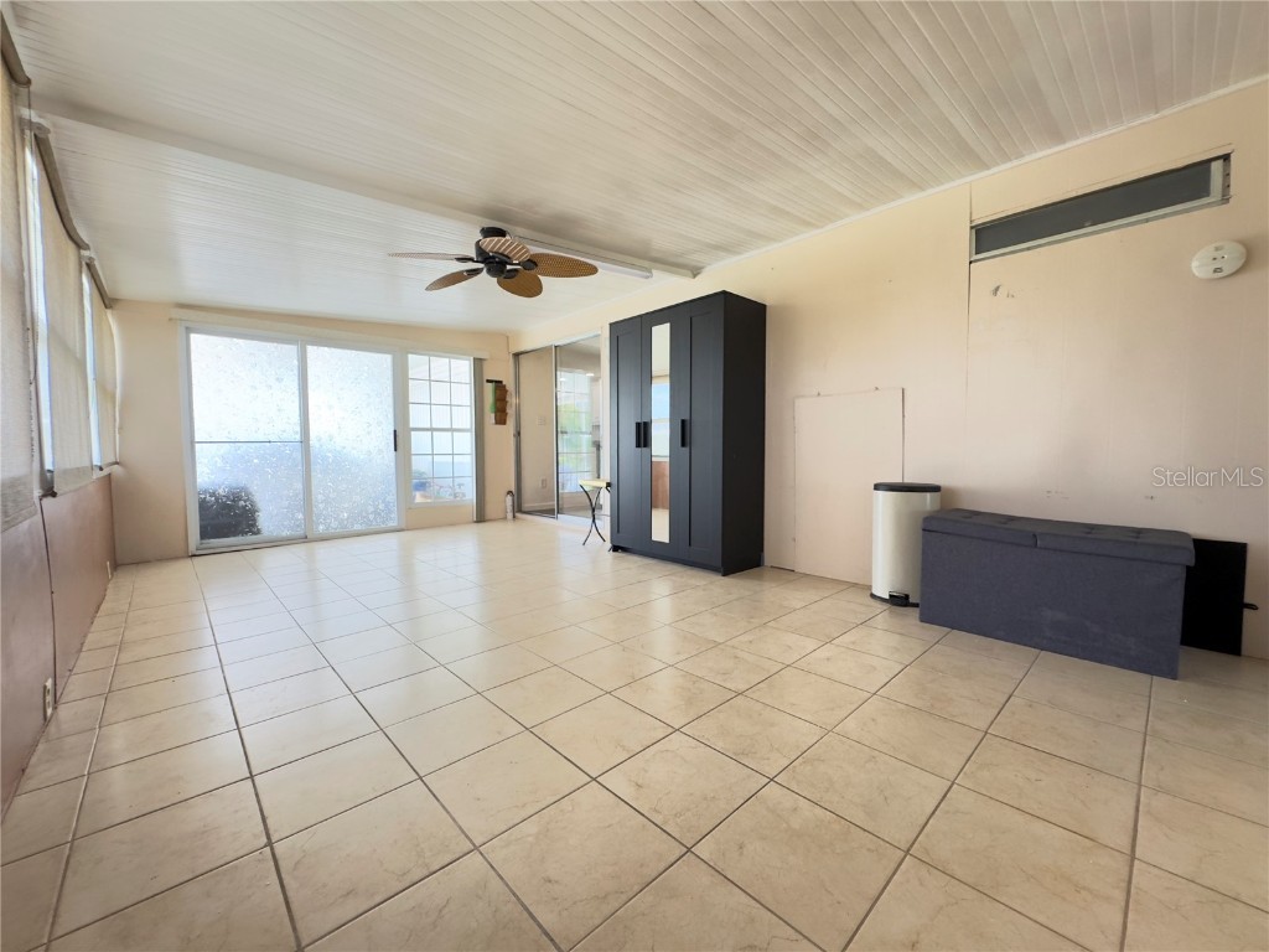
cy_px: 476
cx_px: 634
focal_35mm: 14
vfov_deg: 85.7
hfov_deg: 102.1
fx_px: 513
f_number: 2.2
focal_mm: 2.22
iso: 320
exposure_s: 1/99
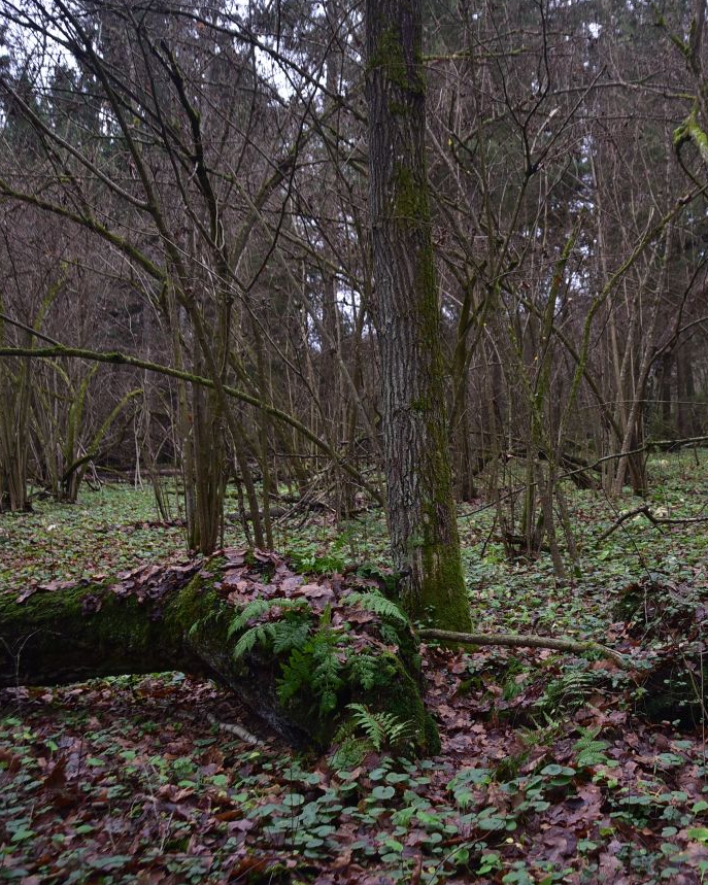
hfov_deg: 21.3
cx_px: 566
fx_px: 1860
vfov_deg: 26.8
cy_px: 444
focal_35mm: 71
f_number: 3.5
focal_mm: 50
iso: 500
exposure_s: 1/100
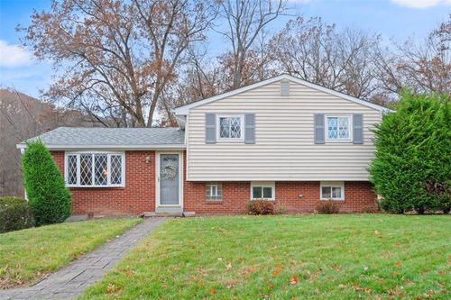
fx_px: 401
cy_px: 150
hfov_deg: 58.7
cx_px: 226
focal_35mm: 32
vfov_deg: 41.1
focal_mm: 32
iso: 400
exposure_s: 1/40
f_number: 8
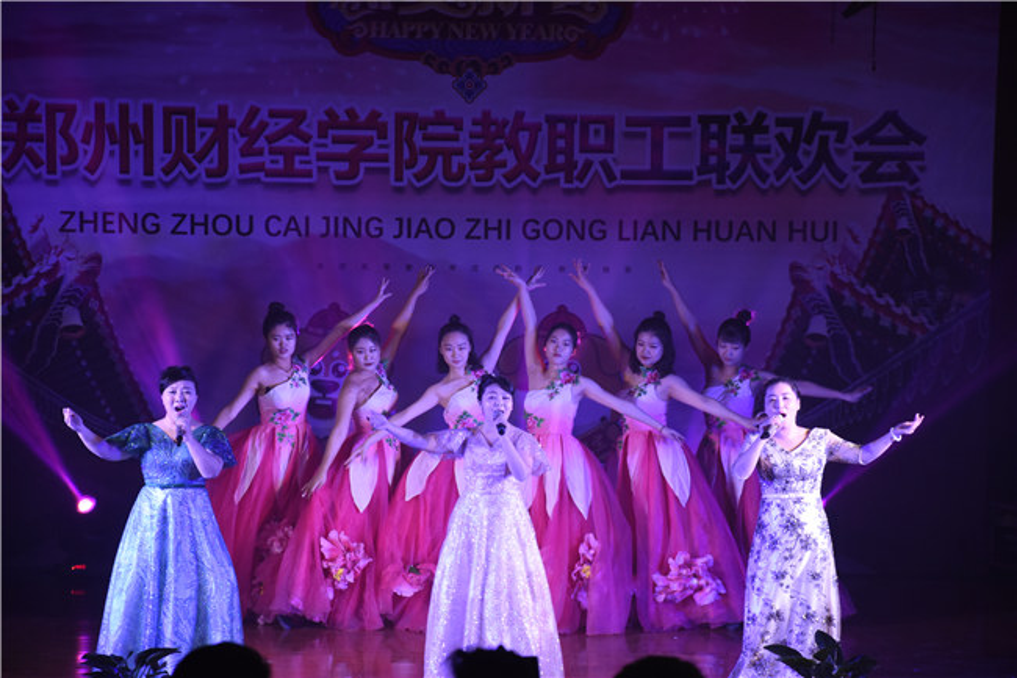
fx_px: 4914
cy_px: 339
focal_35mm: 174
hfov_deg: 11.8
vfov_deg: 7.9
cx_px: 508
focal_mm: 116
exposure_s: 1/125
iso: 1000
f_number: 5.6
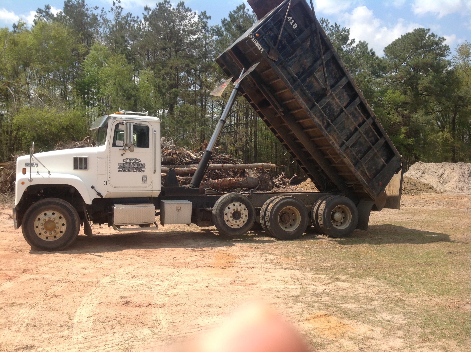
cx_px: 236
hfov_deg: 52.7
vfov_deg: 40.6
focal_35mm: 35
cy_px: 176
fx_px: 476
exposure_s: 1/1439
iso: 50
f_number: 2.4
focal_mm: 4.28
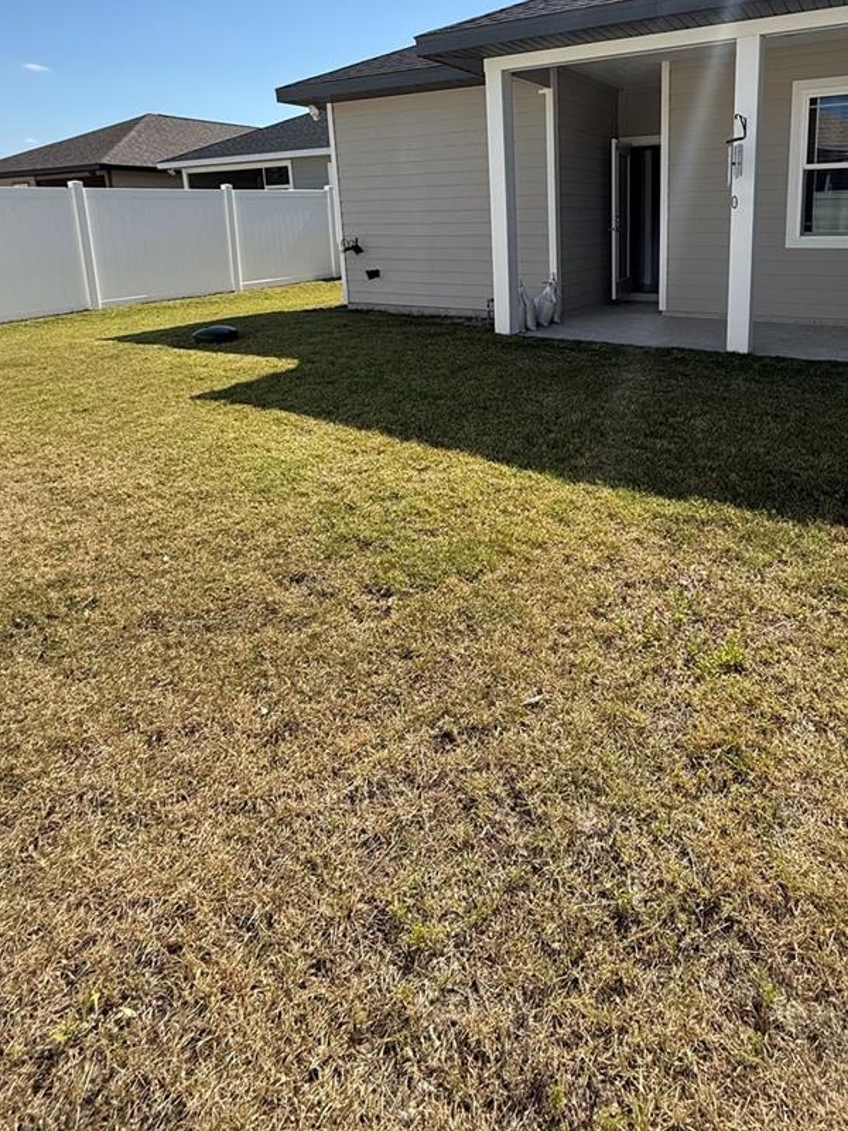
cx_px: 565
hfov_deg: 61.9
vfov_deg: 75.9
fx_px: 686
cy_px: 355
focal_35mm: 21
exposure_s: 1/1399
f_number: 2.2
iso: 50
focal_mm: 2.22
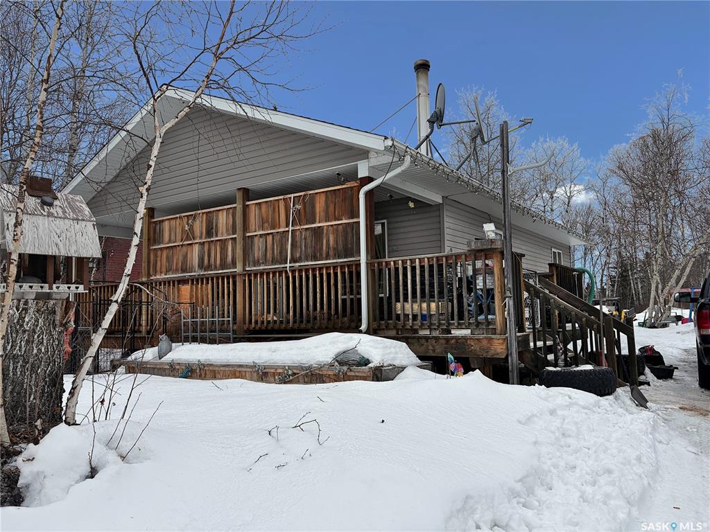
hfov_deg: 67.3
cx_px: 355
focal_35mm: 26
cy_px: 266
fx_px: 533
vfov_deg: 53.1
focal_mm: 5.96
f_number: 1.6
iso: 50
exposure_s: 1/1287
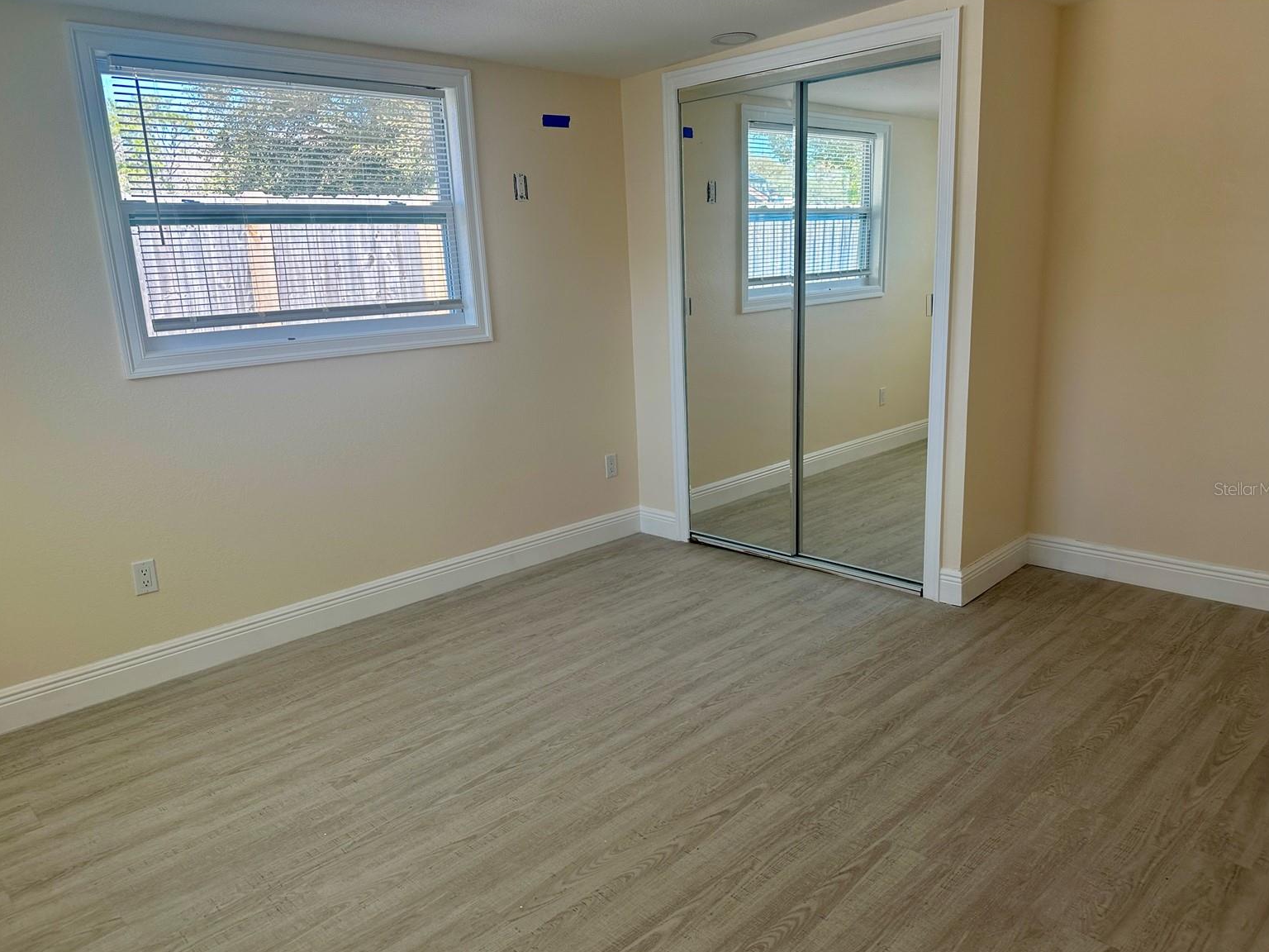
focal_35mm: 25
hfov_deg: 69.4
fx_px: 916
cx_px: 631
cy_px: 488
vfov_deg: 54.9
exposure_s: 1/136
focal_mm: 6.86
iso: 80
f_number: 1.78
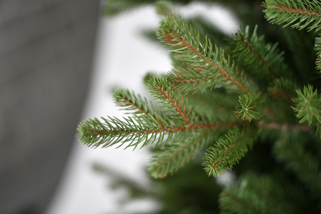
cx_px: 160
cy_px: 107
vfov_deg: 27.0
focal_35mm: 50
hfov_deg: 39.6
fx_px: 446
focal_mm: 50
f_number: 1.8
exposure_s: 1/50
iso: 110
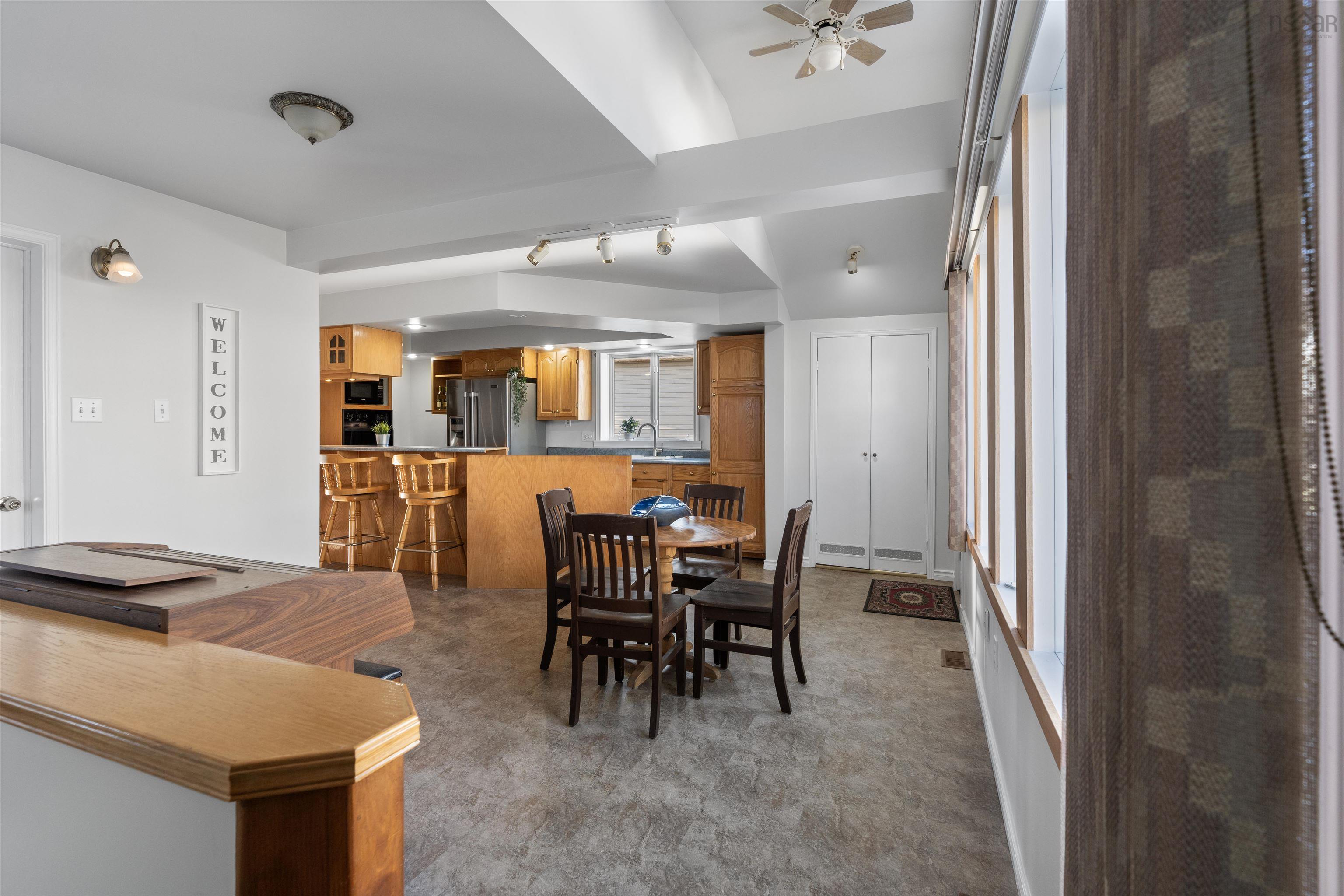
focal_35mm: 16
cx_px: 672
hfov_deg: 96.7
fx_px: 597
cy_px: 448
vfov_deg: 73.7
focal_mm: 16
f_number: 7.1
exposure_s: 1/20
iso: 400
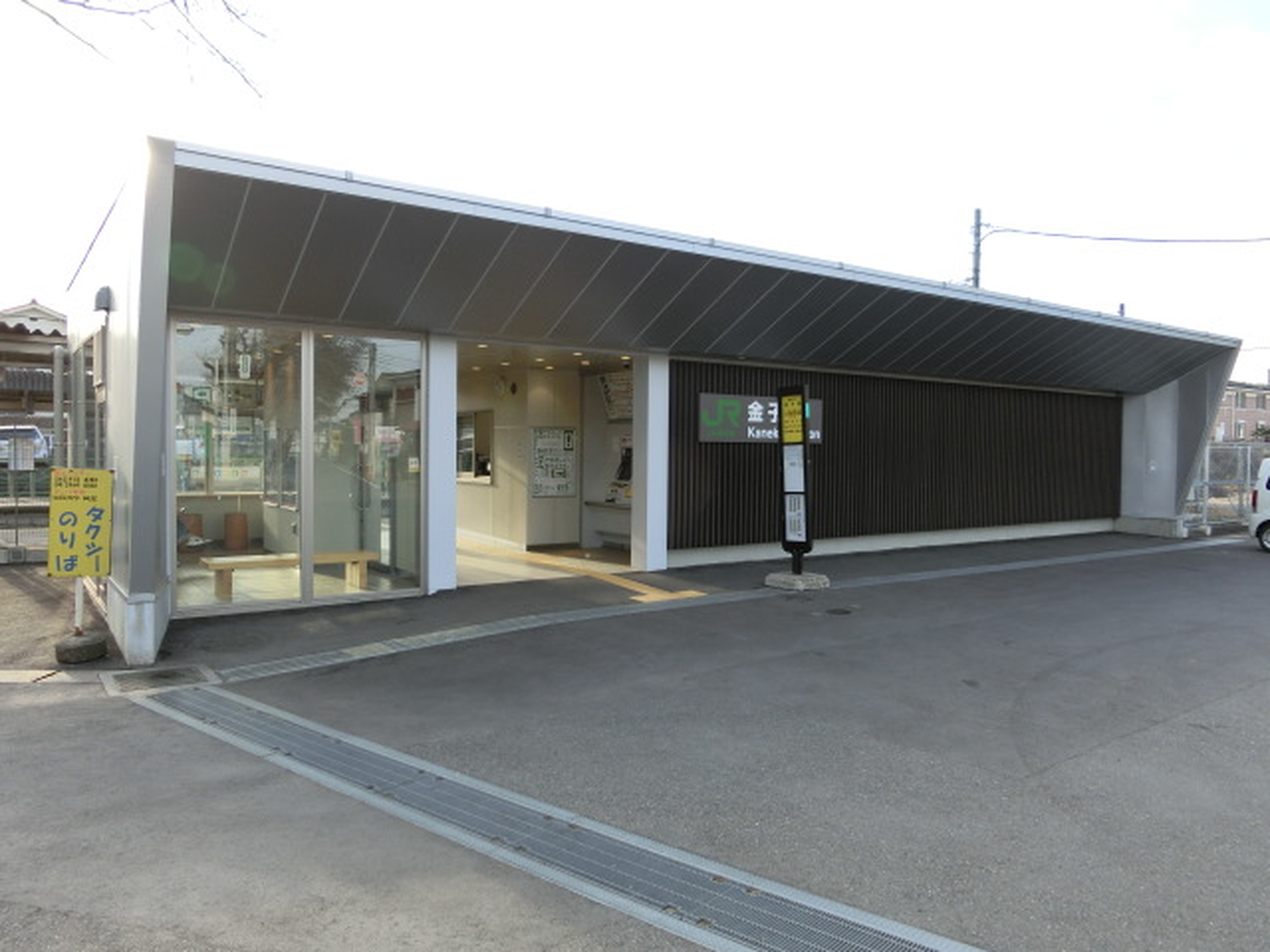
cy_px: 476
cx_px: 635
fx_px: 917
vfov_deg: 54.9
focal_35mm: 25
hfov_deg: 69.4
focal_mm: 4.5
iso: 80
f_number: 3.5
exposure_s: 1/200
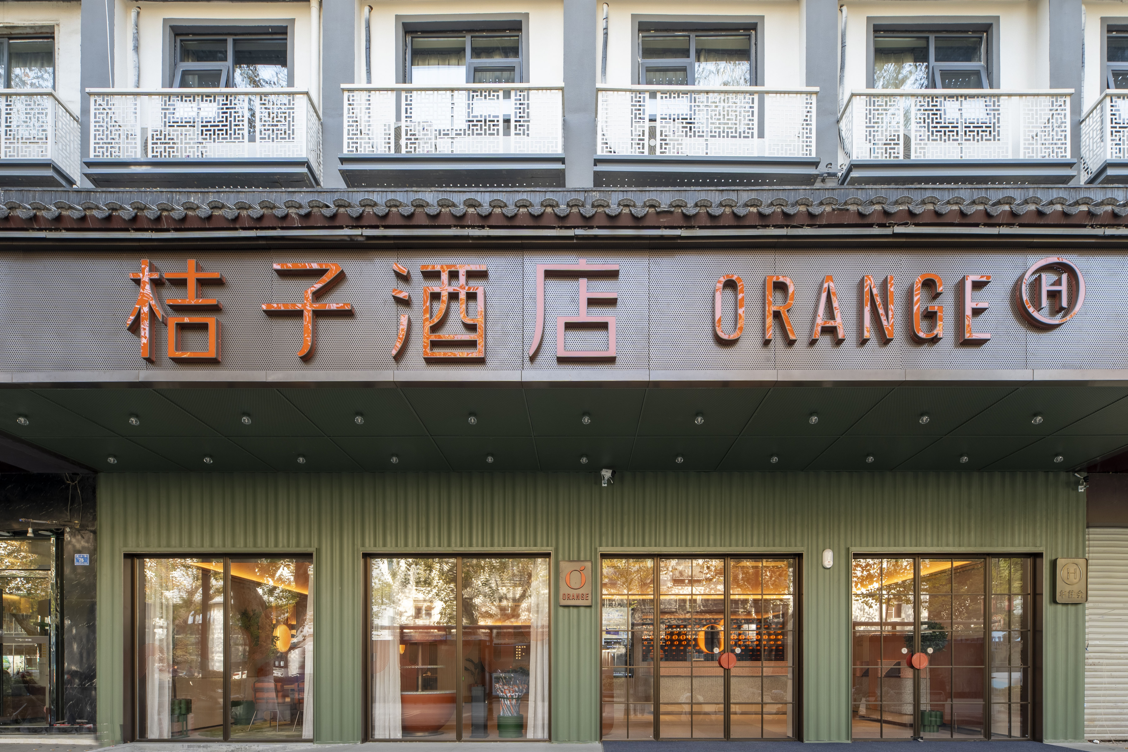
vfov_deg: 66.1
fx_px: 564
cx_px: 579
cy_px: 483
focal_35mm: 18
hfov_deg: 90.0
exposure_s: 1/80
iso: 320
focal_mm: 14
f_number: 10
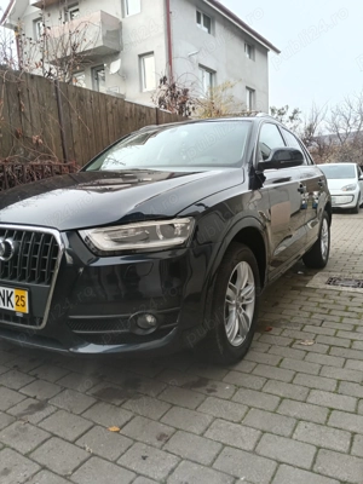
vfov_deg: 65.3
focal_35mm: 27
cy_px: 242
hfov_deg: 51.4
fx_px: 378
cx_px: 182
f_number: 1.9
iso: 349
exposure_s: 1/100
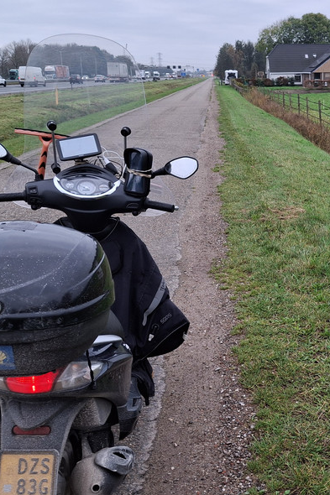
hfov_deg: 27.7
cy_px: 282
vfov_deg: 41.8
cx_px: 291
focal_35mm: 47
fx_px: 647
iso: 32
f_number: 1.8
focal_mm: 4.69
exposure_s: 1/177
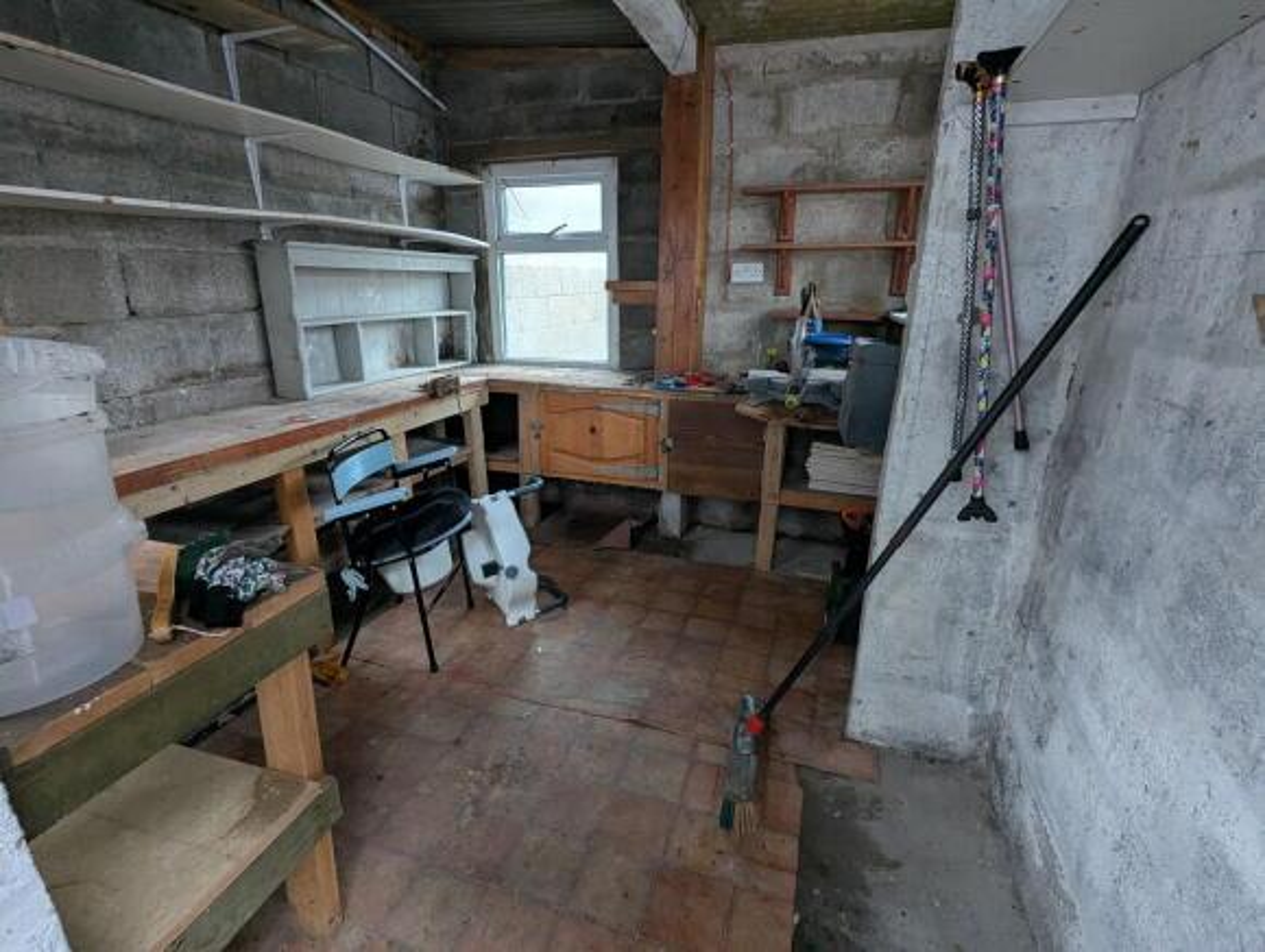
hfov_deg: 94.4
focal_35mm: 16
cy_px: 476
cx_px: 632
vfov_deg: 78.3
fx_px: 586
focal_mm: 2.35
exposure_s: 1/44.3
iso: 295
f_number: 2.2
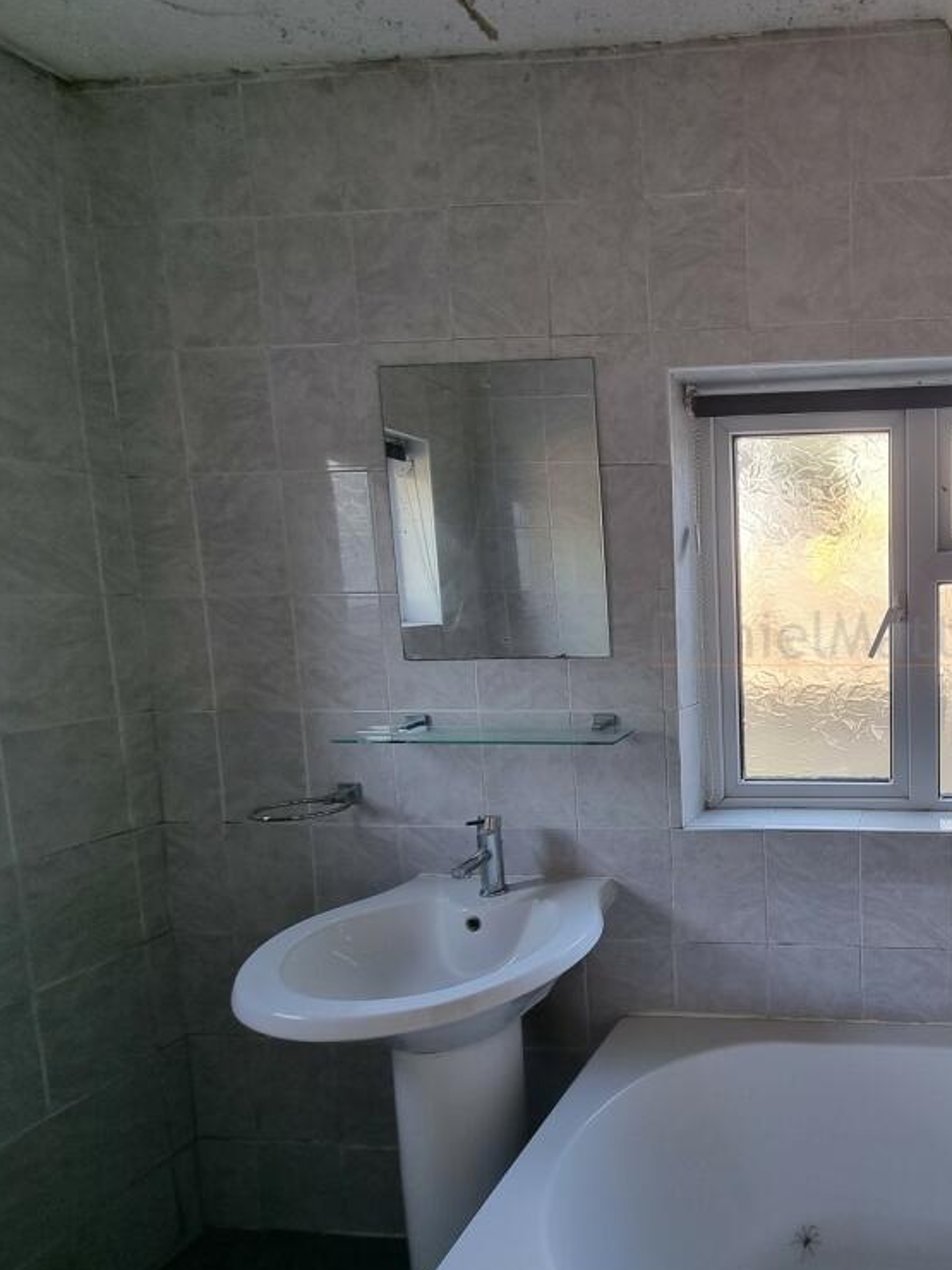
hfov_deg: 60.4
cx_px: 861
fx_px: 660
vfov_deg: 87.7
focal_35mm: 18
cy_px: 649
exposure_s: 1/50
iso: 50
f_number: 2.2
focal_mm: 2.2
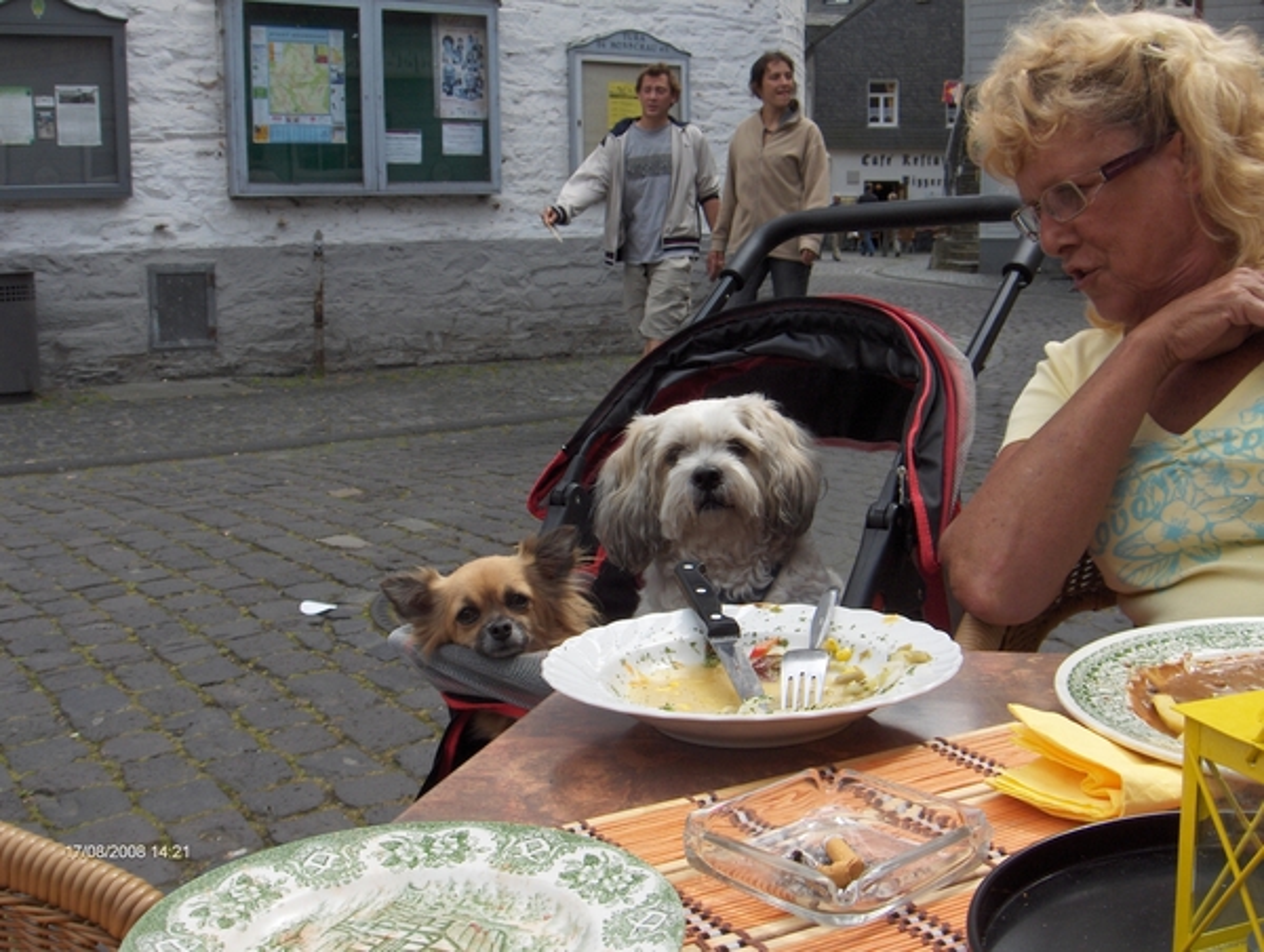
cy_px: 476
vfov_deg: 36.9
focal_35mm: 39
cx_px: 632
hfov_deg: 47.8
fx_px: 1426
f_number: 4.8
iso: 100
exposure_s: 1/392
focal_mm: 8
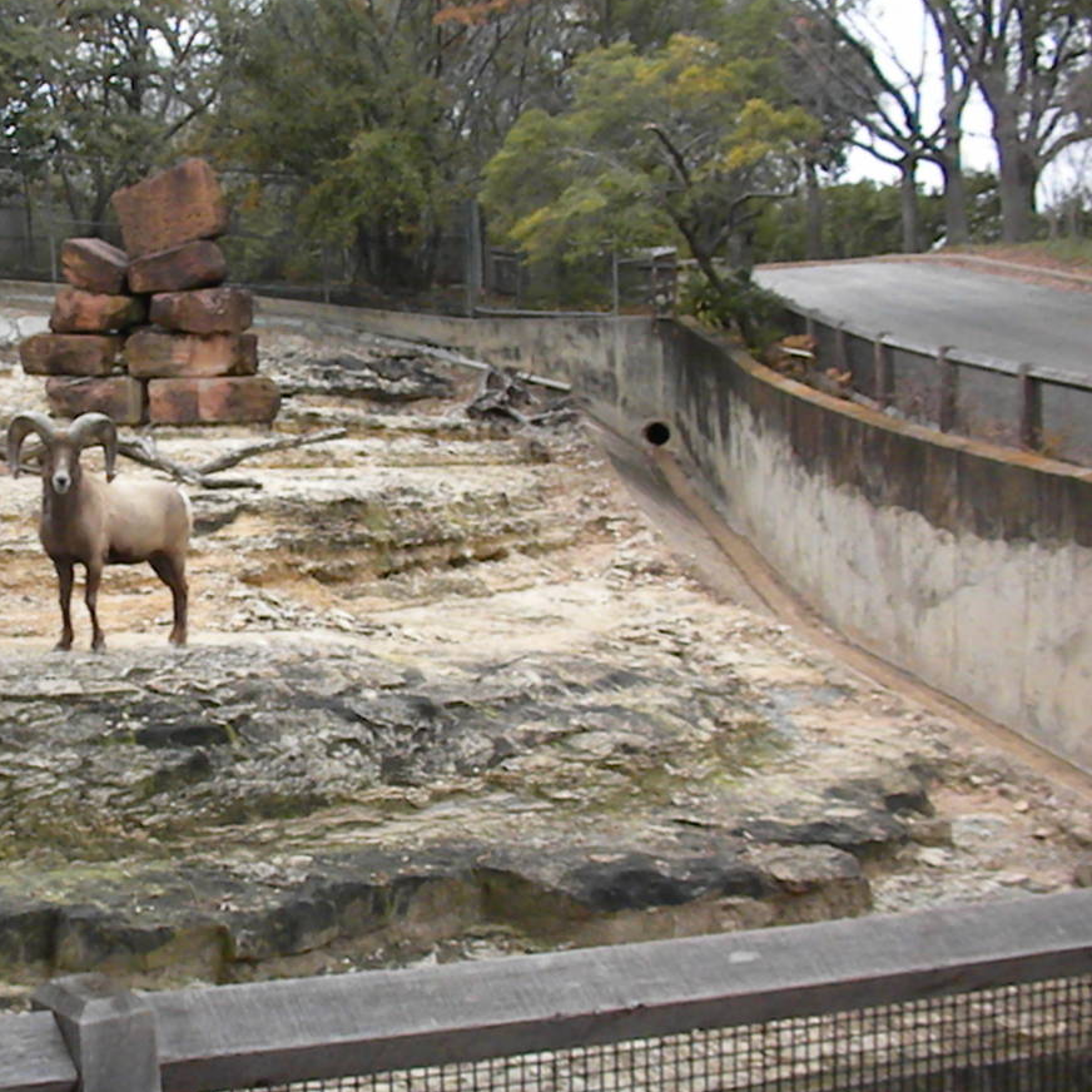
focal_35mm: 60
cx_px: 130
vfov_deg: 28.6
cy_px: 575
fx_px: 2141
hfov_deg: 27.7
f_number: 10
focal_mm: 6.6
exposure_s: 1/105
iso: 640
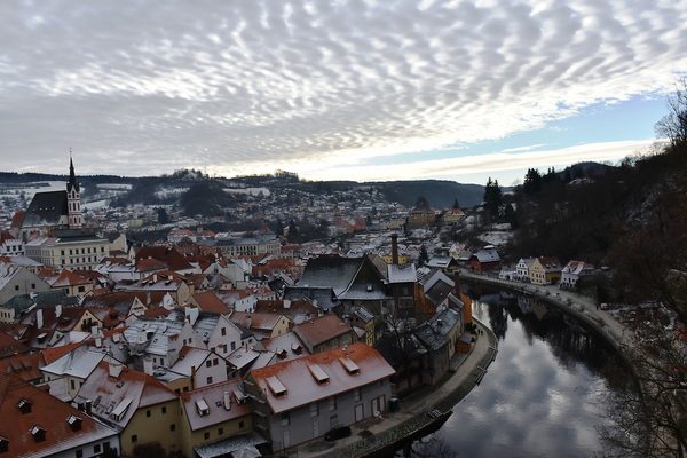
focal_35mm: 27
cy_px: 229
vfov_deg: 47.9
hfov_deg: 67.4
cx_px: 344
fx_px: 515
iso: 100
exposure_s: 1/200
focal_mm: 18
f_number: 8
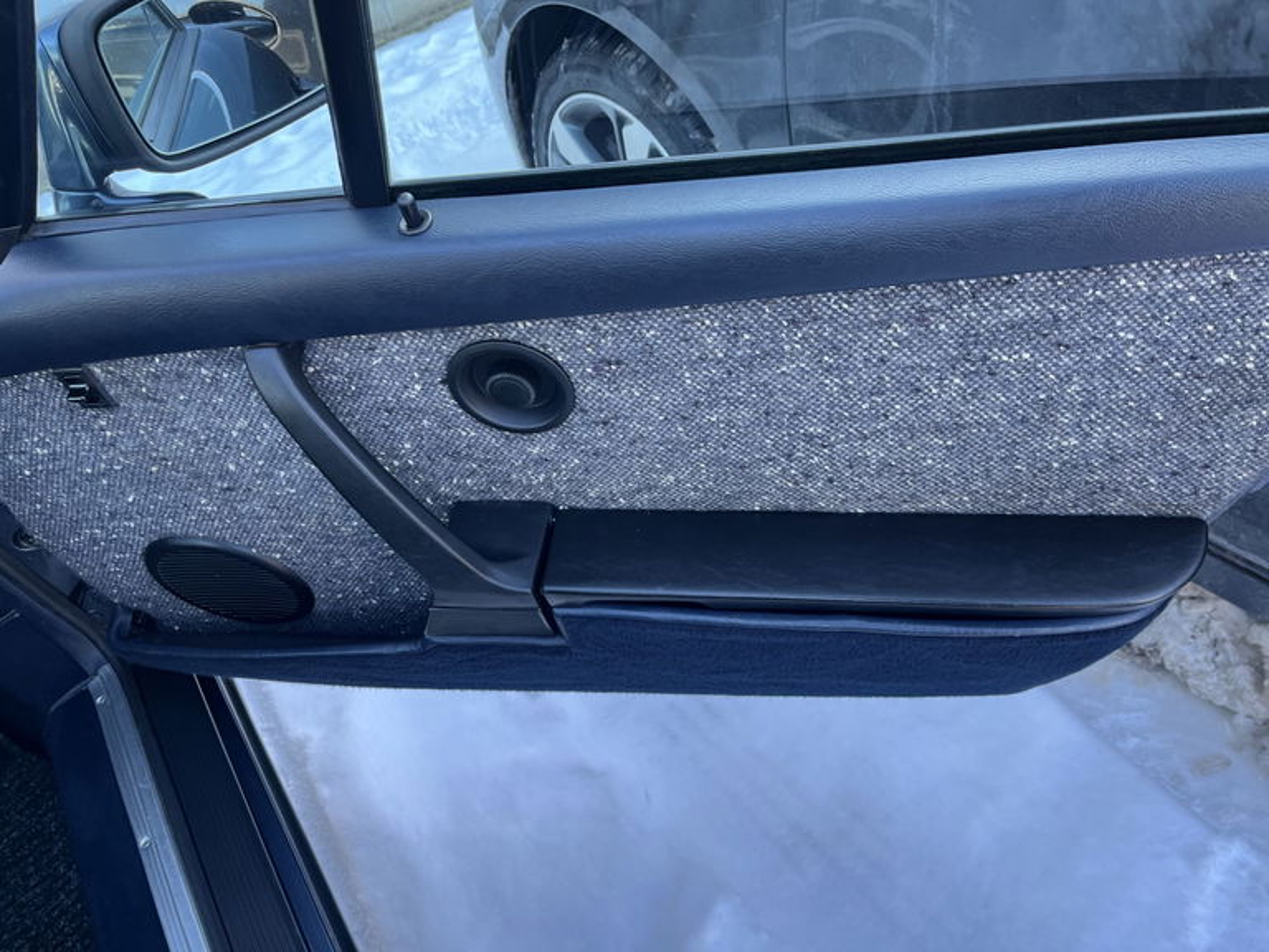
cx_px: 634
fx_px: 953
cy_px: 476
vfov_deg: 53.1
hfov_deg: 67.3
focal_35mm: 26
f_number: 1.6
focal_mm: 5.1
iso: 40
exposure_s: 1/122
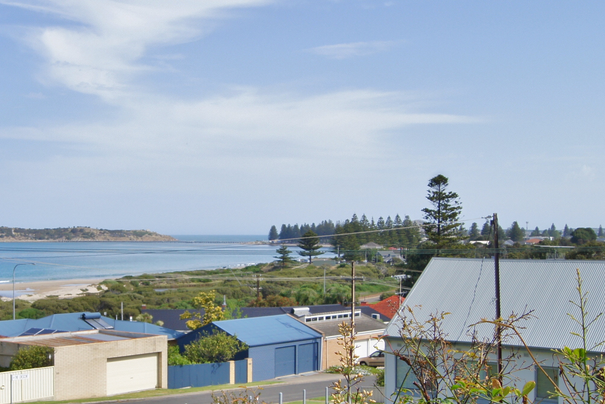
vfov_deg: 23.7
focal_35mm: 57
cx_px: 180
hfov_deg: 34.6
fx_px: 958
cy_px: 266
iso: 200
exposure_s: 1/200
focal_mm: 18
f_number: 11
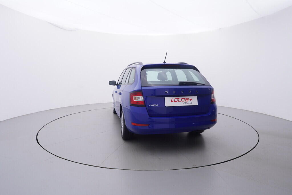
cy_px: 98
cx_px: 146
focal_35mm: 22
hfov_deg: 77.3
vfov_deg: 56.2
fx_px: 183
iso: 200
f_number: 5
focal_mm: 15
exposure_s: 1/80
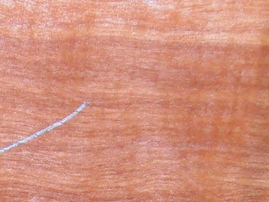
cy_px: 425
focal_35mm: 210
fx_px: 1632
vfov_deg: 6.8
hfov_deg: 8.9
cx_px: -266
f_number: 4.2
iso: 125
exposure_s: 1/40
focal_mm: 7.87
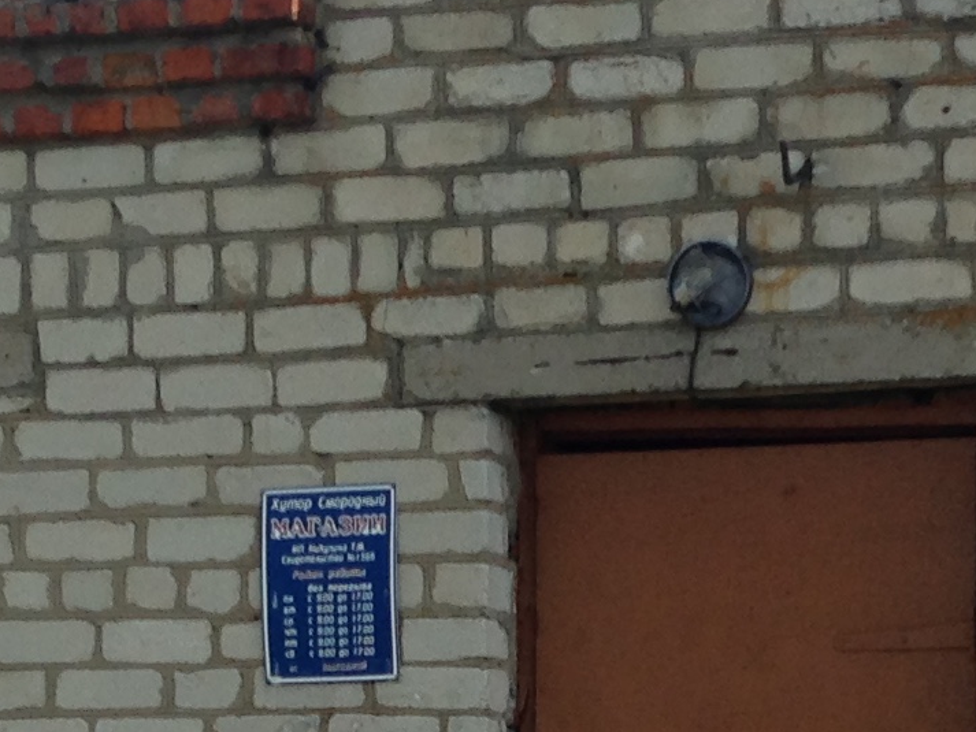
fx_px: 4258
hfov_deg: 12.9
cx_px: 917
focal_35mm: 151
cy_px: 1011
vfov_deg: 9.6
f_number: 2.4
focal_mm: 4.12
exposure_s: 1/1004
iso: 50
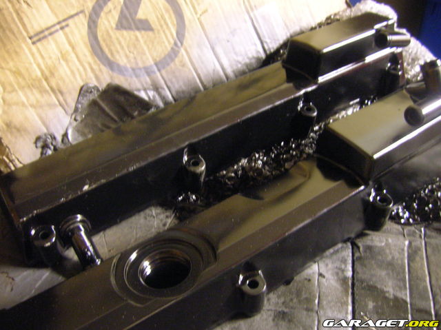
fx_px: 433
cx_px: 220
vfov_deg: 41.7
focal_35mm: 34
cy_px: 165
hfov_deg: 54.0
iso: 200
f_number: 2.9
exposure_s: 2
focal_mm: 5.7
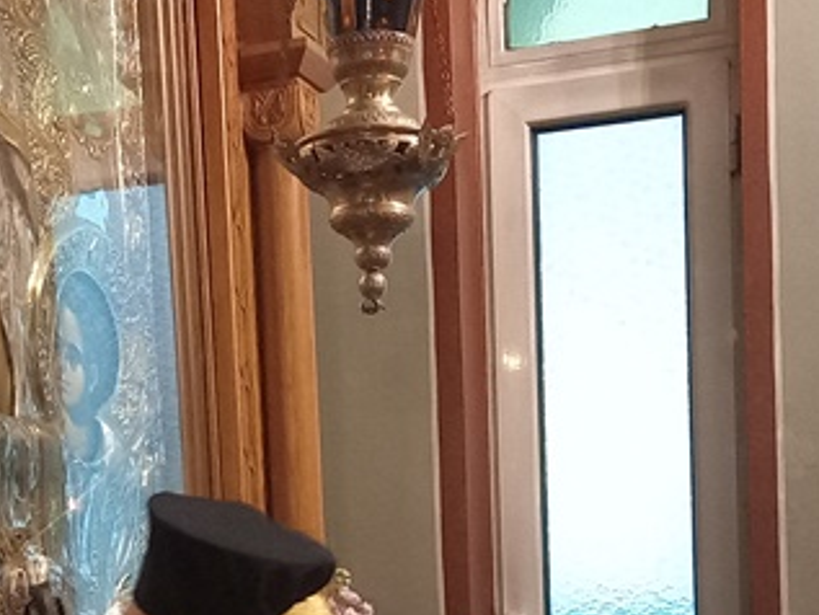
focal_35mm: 67
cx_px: 297
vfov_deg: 21.3
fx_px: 1586
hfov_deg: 28.8
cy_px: 597
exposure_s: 1/14.3
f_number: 2
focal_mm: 4.6
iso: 2000
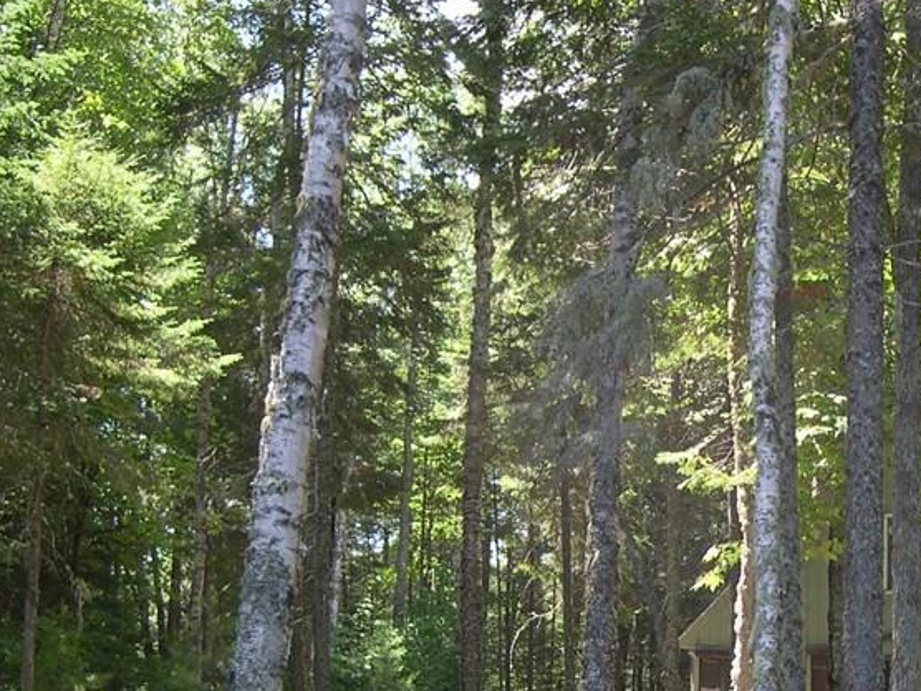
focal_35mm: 70
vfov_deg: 20.7
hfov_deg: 27.1
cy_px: 588
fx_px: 1862
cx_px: 774
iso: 100
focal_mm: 8
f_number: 2.8
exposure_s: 1/122
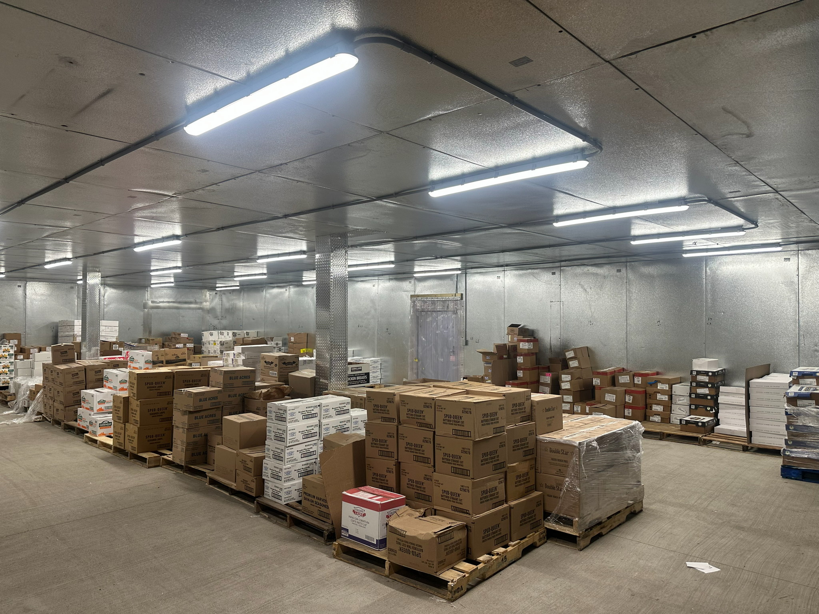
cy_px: 307
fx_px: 568
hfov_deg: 71.6
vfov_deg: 56.8
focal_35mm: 24
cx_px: 410
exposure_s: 1/164
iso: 100
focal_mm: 6.86
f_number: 1.78
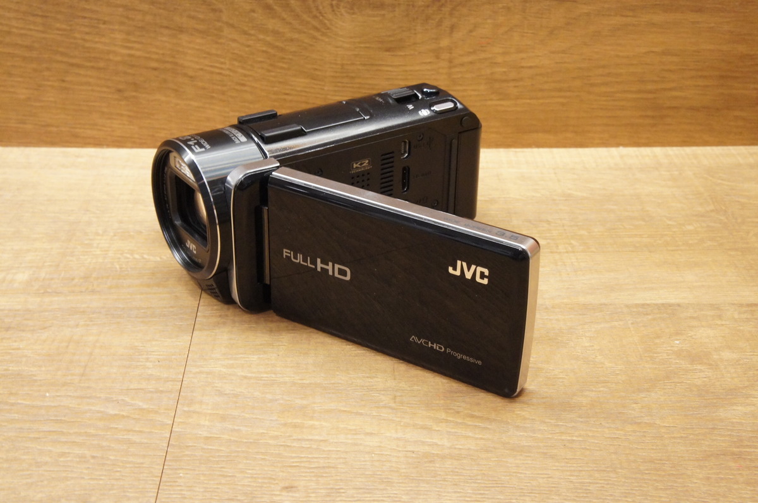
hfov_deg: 40.0
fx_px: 1041
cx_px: 379
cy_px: 252
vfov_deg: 27.2
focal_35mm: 50
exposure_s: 1/40
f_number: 13
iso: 3200
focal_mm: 33
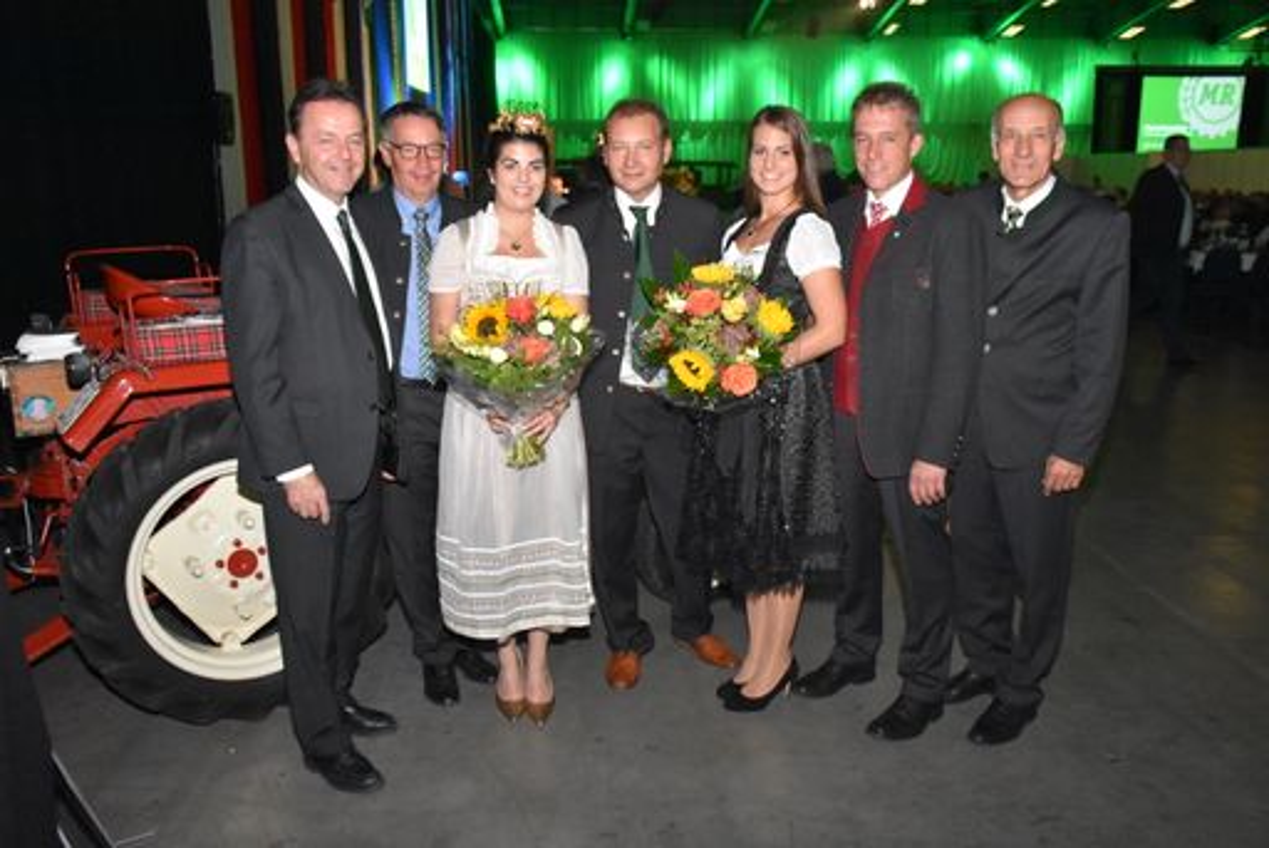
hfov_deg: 57.2
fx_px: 1164
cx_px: 634
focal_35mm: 33
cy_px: 424
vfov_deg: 40.0
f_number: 4
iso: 6400
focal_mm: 22
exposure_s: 1/60
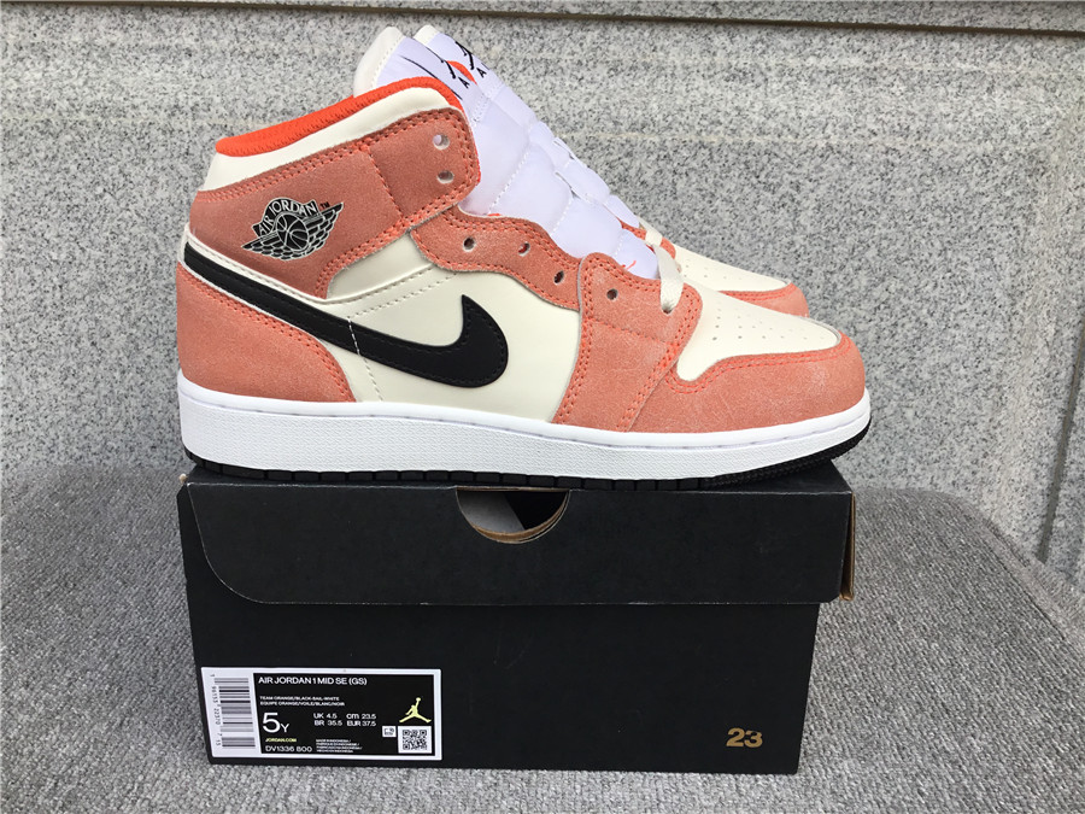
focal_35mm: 31
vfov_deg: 45.4
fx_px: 972
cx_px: 542
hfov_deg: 58.4
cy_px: 407
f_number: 2.4
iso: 25
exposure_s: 1/382
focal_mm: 3.3
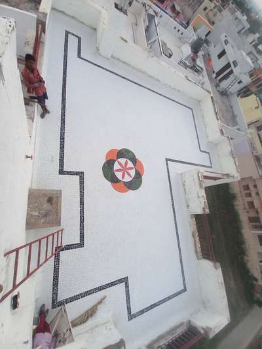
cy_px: 174
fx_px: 131
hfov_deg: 89.9
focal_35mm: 13
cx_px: 131
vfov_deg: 106.2
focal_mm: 1.42
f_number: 2.2
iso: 100
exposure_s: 1/50
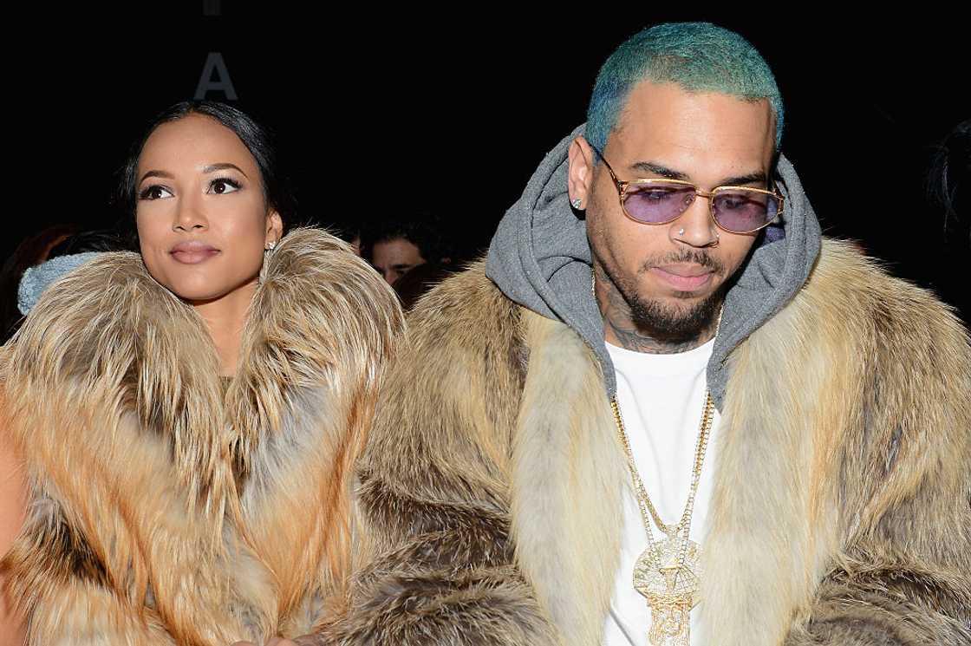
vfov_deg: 42.3
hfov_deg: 60.3
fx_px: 835
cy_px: 323
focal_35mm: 31
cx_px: 486
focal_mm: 31
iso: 640
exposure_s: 1/125
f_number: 7.1
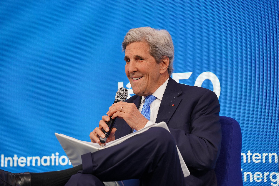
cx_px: 140
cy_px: 93
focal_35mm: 200
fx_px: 1550
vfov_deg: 6.9
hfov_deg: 10.3
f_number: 5
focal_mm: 200
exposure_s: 1/160
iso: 1250
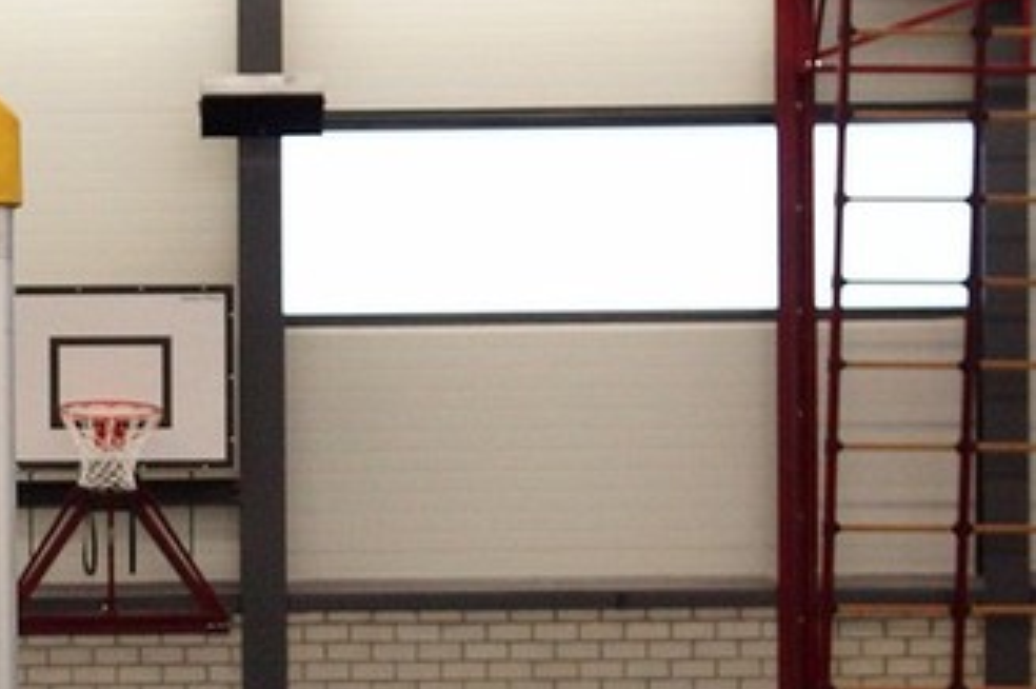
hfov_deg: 15.3
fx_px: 3766
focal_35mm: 131
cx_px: -88
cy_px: 940
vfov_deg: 10.2
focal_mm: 28
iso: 1250
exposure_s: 1/320
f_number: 3.2
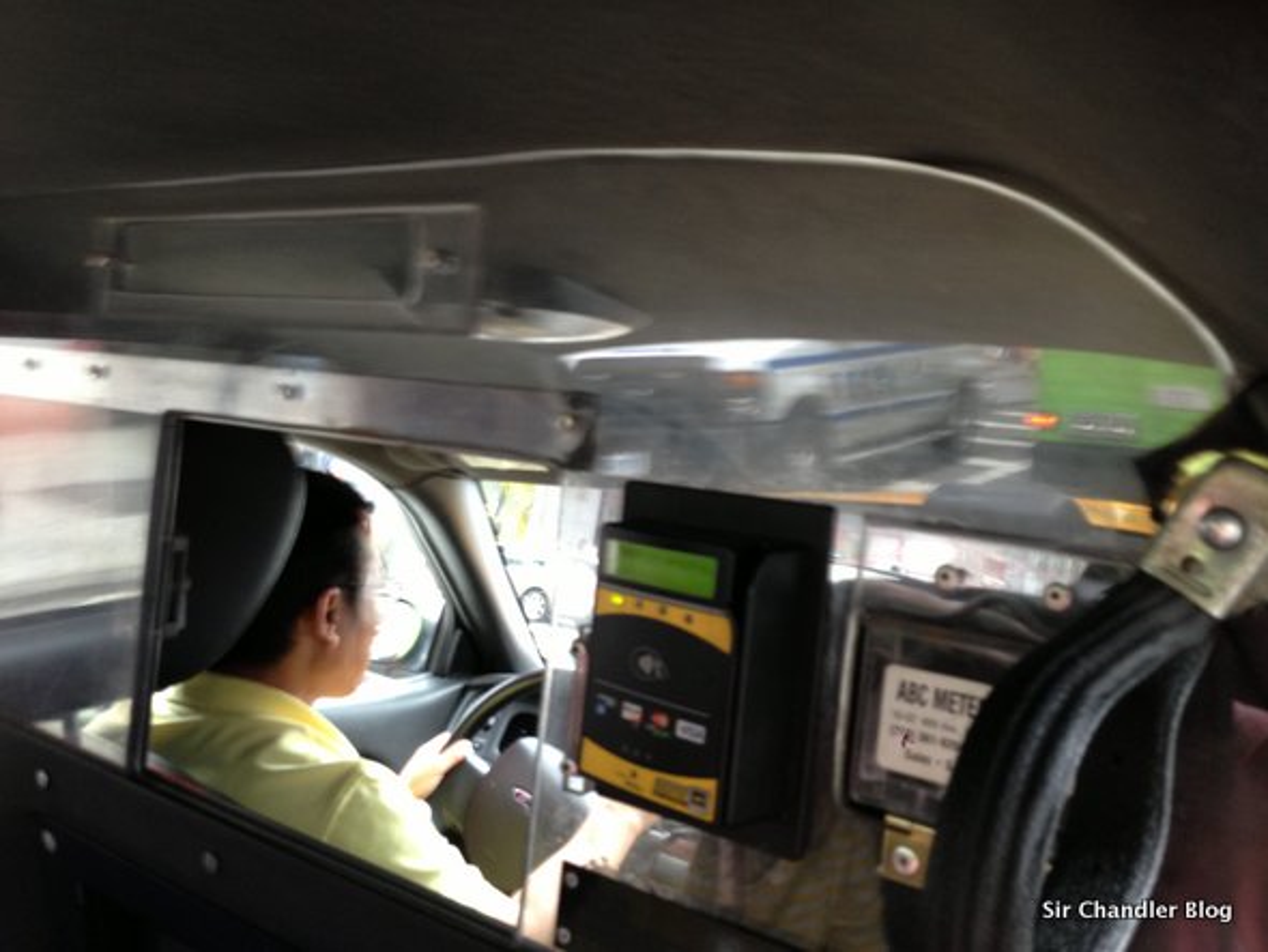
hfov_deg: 55.3
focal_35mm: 33
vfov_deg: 43.0
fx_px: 1209
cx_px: 634
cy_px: 476
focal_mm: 4.13
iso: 100
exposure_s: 1/20
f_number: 2.4
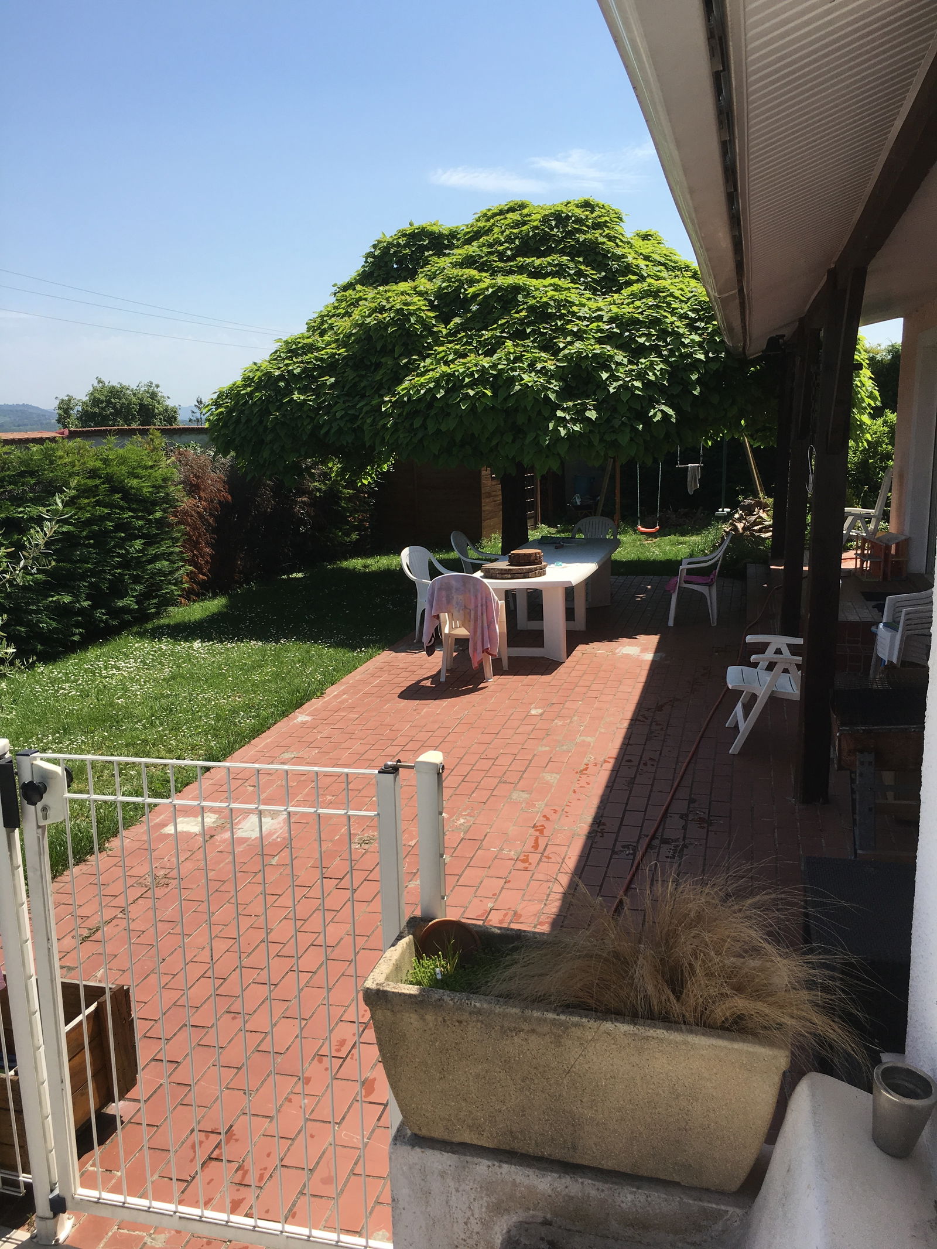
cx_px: 468
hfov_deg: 48.2
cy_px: 624
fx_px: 1047
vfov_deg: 61.7
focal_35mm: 29
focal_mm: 4.15
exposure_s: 1/1479
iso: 25
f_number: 2.2
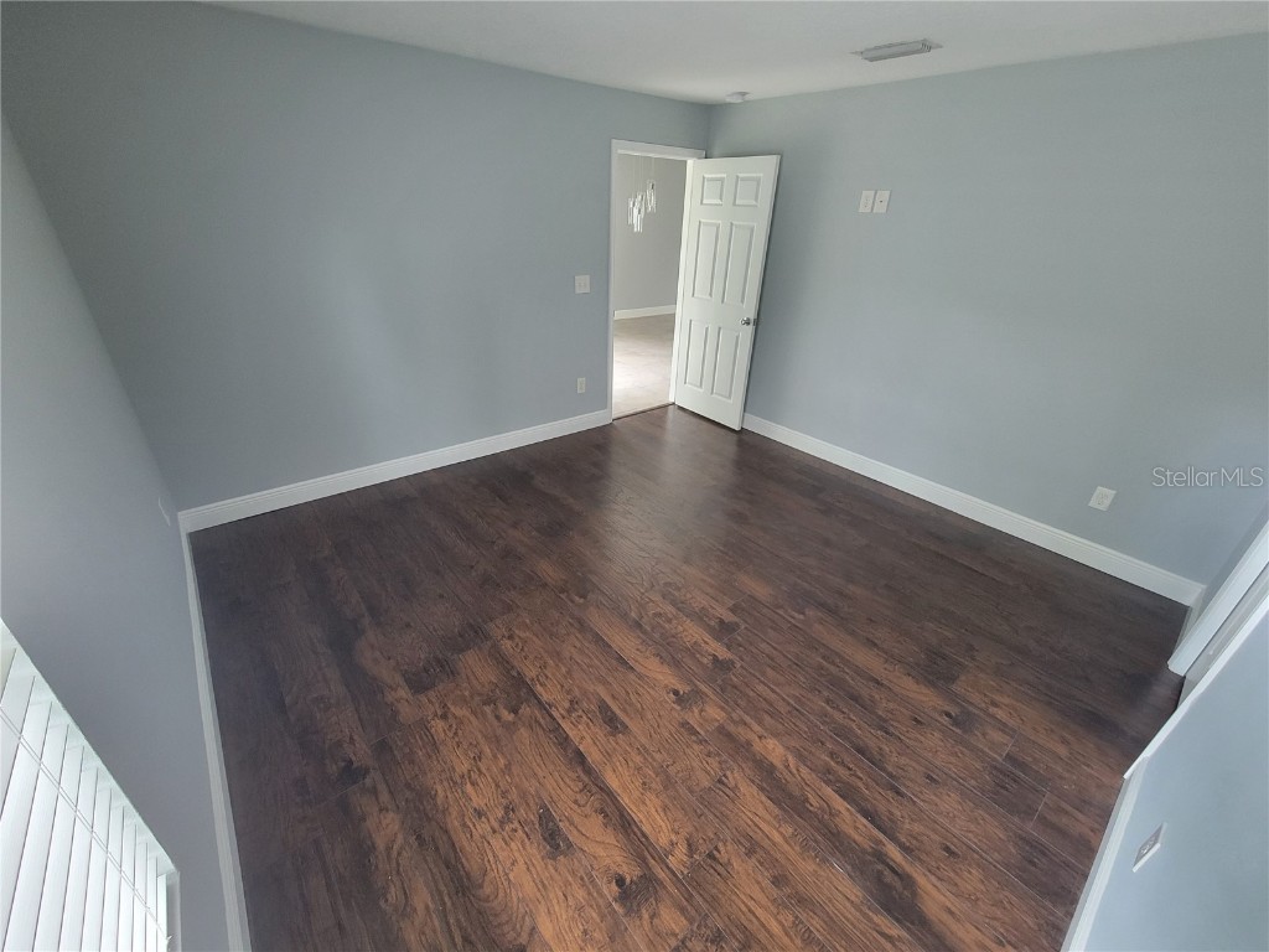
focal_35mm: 13
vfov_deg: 89.9
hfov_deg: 106.2
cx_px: 634
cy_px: 476
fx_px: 477
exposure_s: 1/40
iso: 320
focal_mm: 2.2
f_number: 2.2
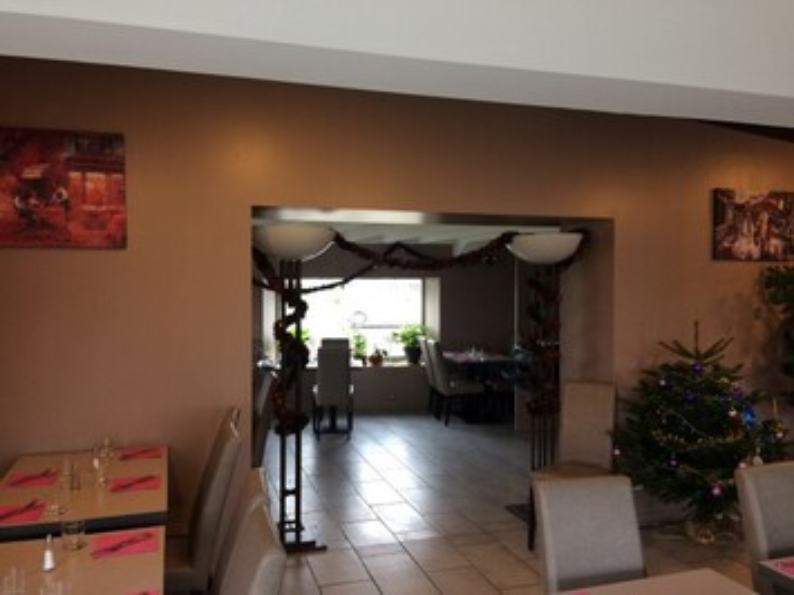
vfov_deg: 48.2
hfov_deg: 61.7
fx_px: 665
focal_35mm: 29
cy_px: 298
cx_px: 397
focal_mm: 4.15
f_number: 2.2
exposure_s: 1/33
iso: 125
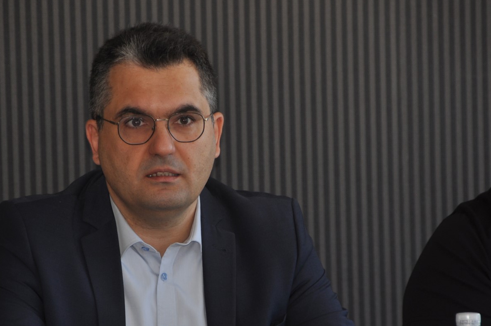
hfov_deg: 5.9
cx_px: 204
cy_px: 196
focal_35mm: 352
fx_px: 4794
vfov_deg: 3.9
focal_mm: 170
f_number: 6.3
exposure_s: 1/60
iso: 200
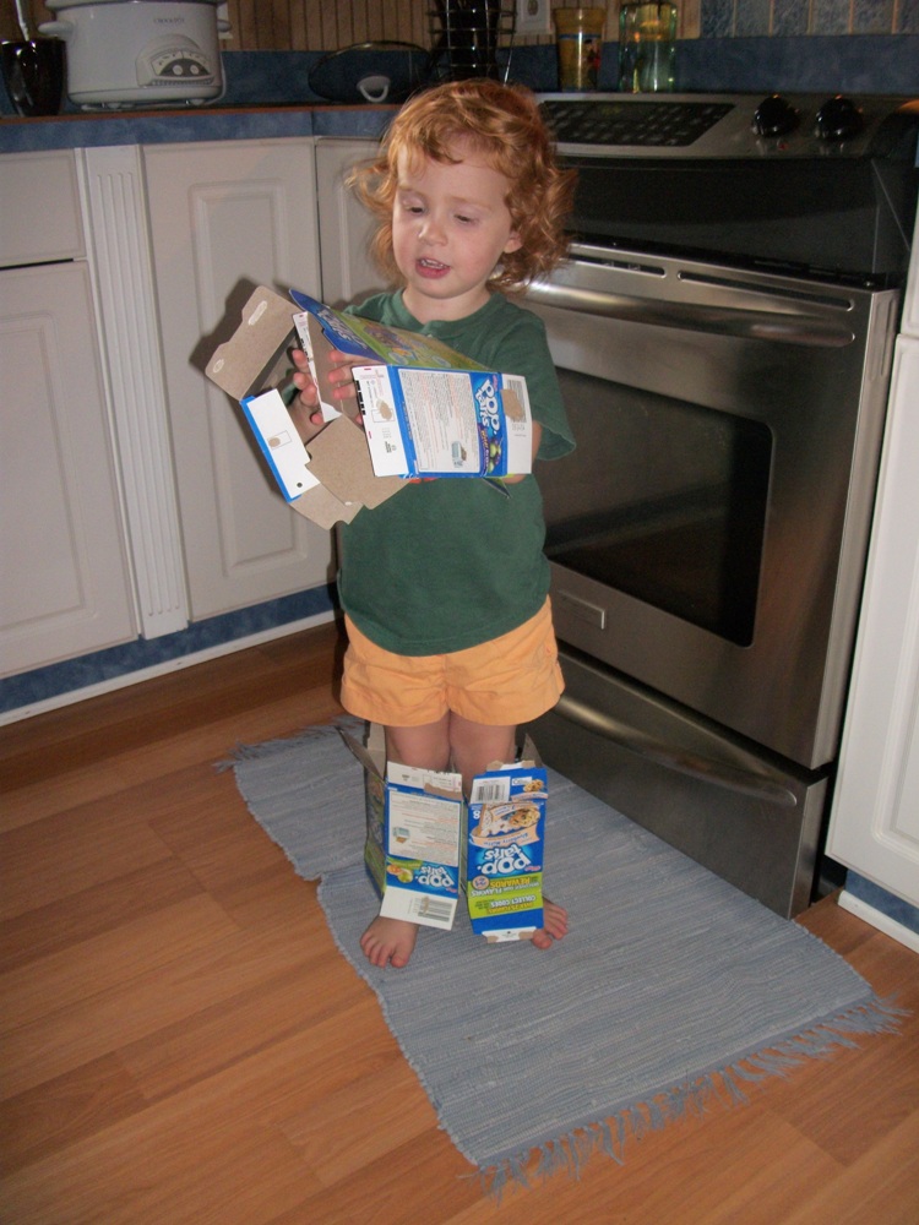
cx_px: 460
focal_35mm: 32
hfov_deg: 44.2
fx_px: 1133
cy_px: 612
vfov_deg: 56.8
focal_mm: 5.7
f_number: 2.9
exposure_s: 1/30
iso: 160
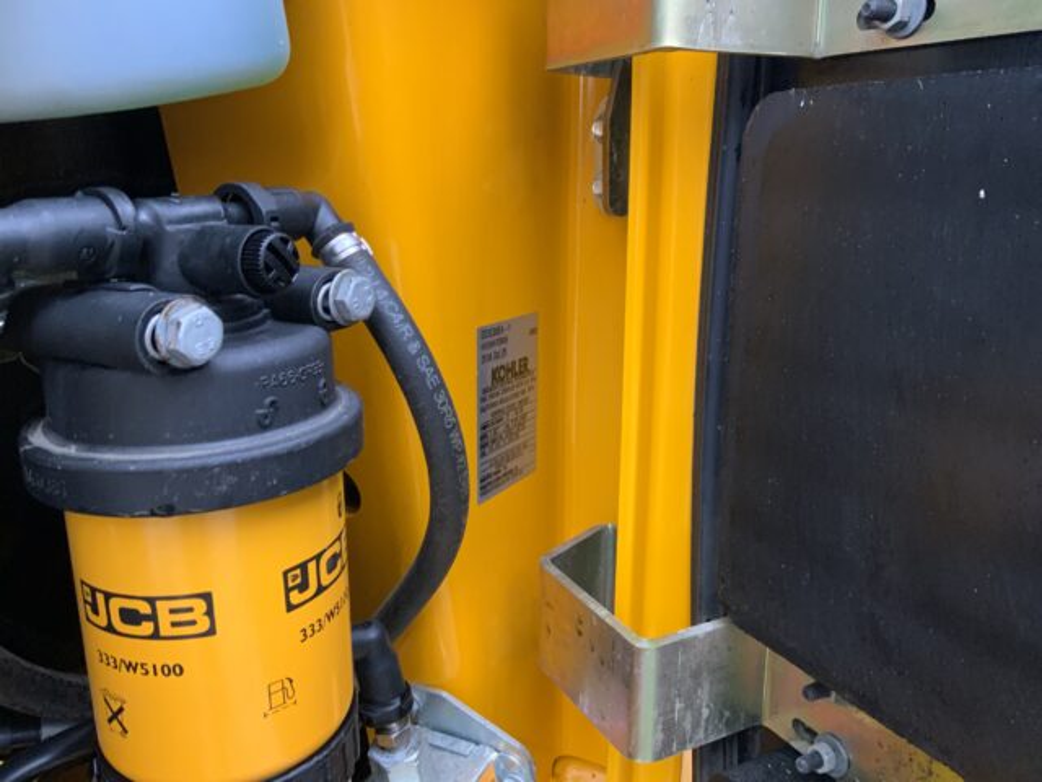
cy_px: 391
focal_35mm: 29
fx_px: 873
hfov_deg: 61.7
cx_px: 521
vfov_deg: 48.2
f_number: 1.8
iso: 200
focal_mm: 3
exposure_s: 1/60
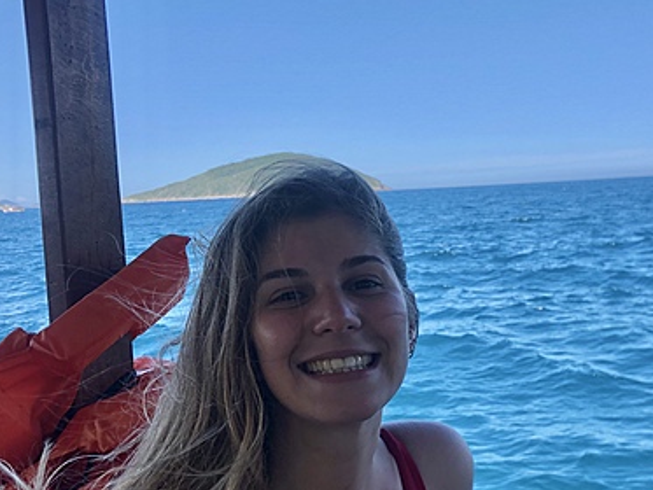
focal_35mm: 48
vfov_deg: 30.2
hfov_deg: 39.1
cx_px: 448
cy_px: 306
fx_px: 906
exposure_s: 1/716
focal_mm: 4
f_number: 1.8
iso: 20
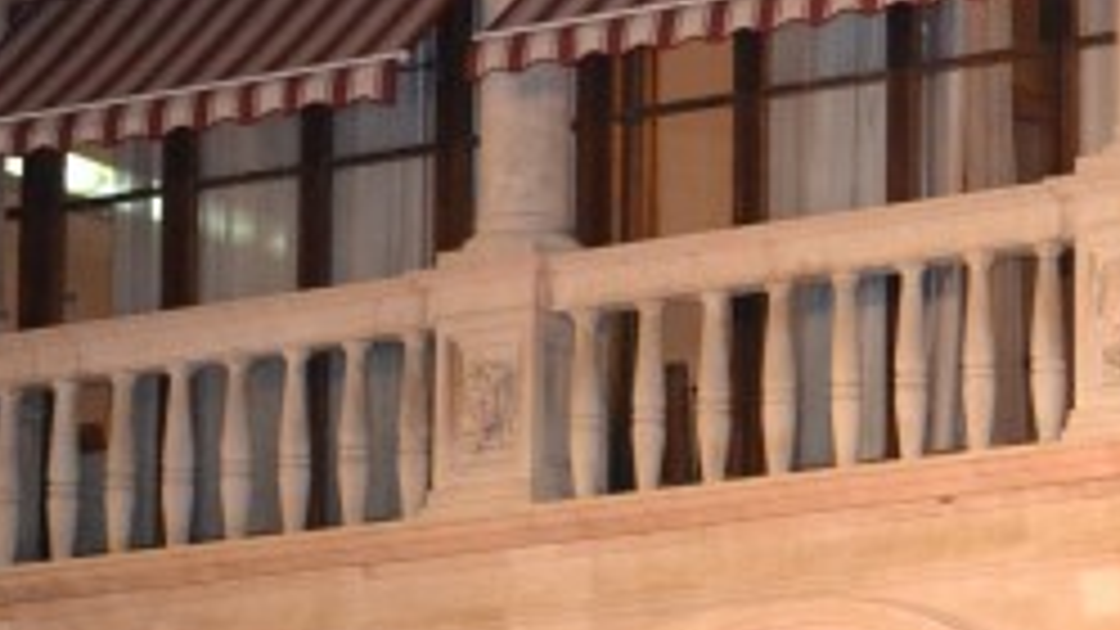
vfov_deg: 7.5
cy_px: 828
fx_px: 4721
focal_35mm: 159
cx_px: 1579
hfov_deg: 12.9
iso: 2200
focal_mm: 28
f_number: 4
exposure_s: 1/60
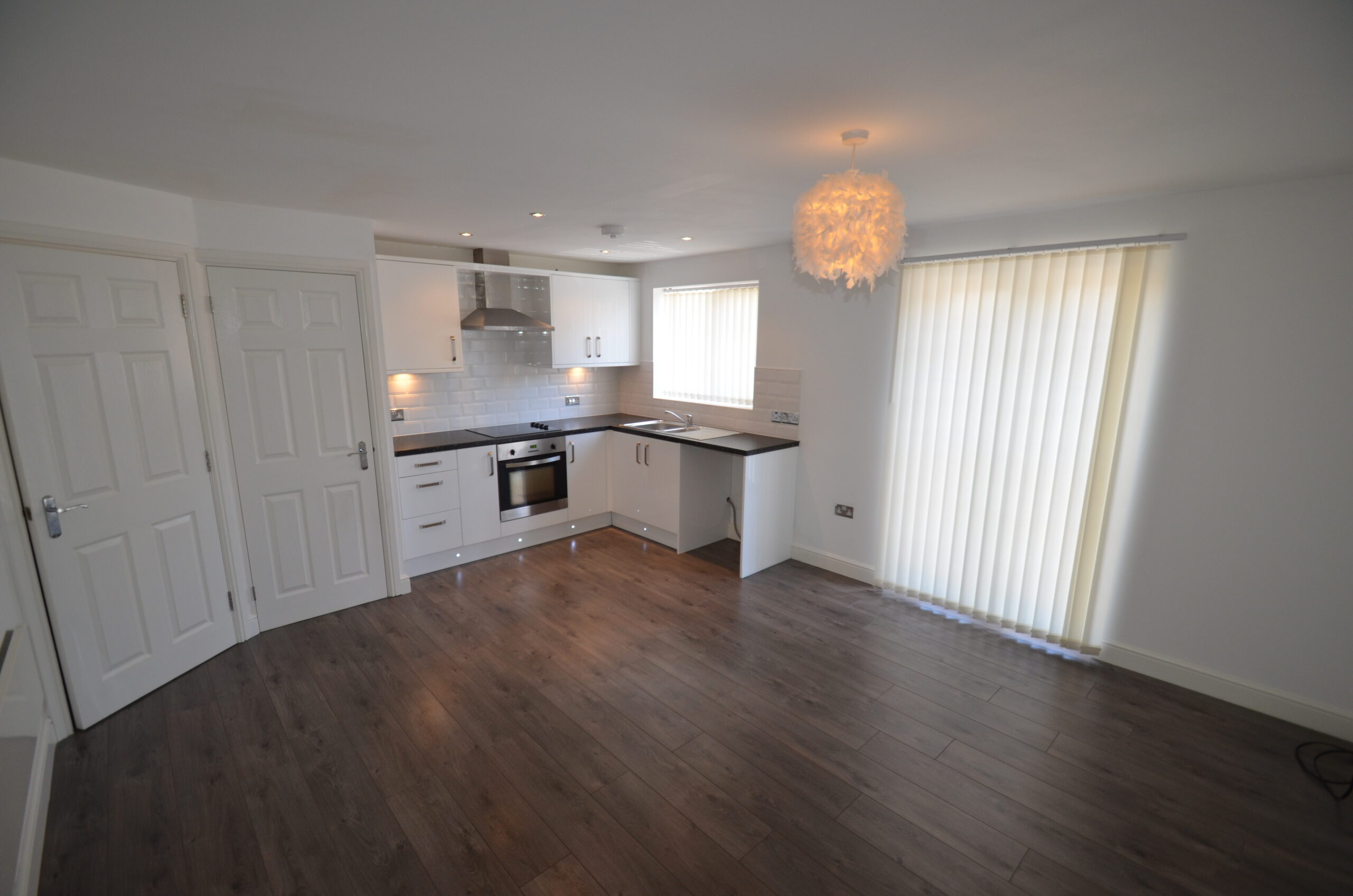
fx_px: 563
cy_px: 448
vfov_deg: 77.1
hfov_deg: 100.5
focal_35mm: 15
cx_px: 676
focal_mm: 10
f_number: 3.5
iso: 400
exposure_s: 1/125
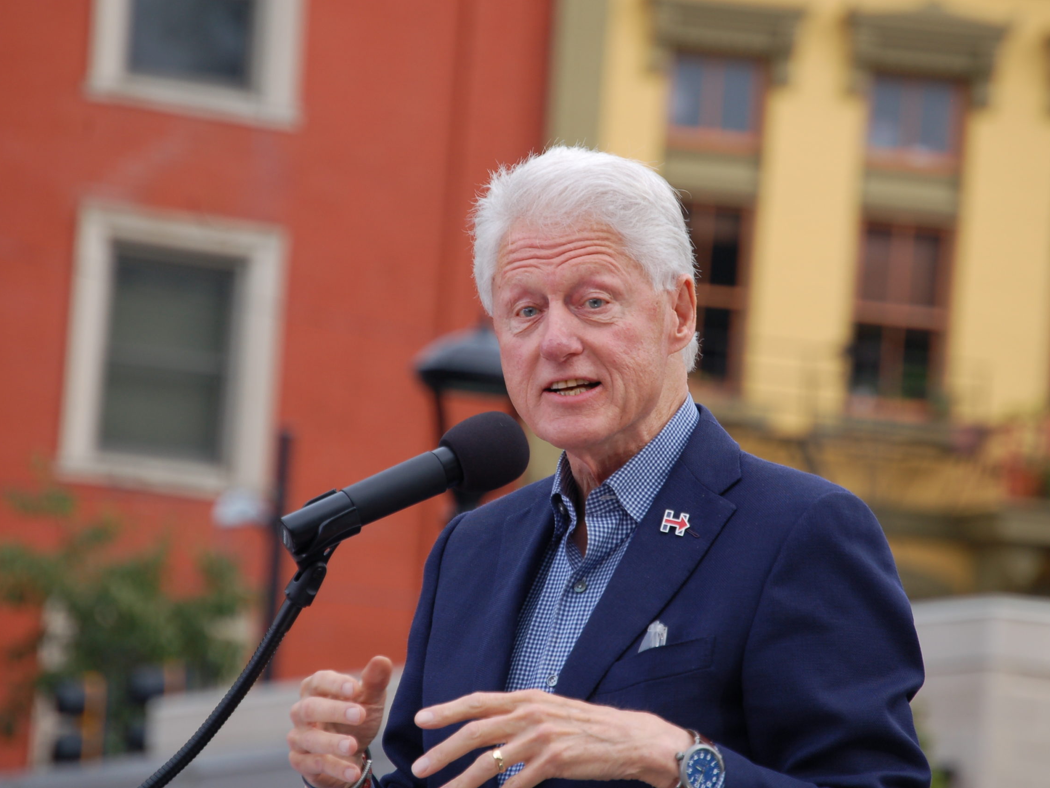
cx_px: 559
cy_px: 395
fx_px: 9888
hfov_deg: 6.1
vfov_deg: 4.6
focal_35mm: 326
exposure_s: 1/200
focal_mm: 200
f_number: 7.1
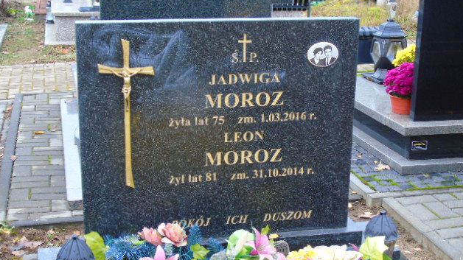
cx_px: 235
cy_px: 150
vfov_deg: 20.0
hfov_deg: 34.9
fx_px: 736
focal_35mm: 60
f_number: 4.3
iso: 200
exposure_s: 1/30
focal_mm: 9.6
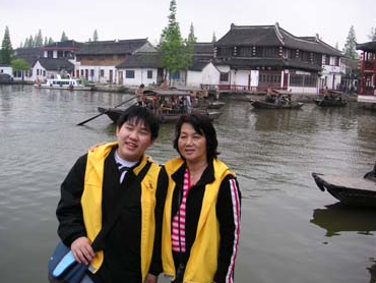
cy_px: 138
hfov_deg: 46.7
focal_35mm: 40
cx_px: 178
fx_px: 435
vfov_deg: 36.0
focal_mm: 6.1
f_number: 2.8
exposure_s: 1/180
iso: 50
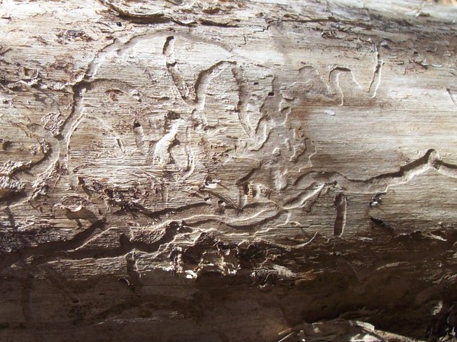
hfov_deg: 39.5
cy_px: 159
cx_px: 177
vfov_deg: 30.2
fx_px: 633
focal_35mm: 48
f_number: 2.7
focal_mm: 6
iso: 80
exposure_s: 1/337
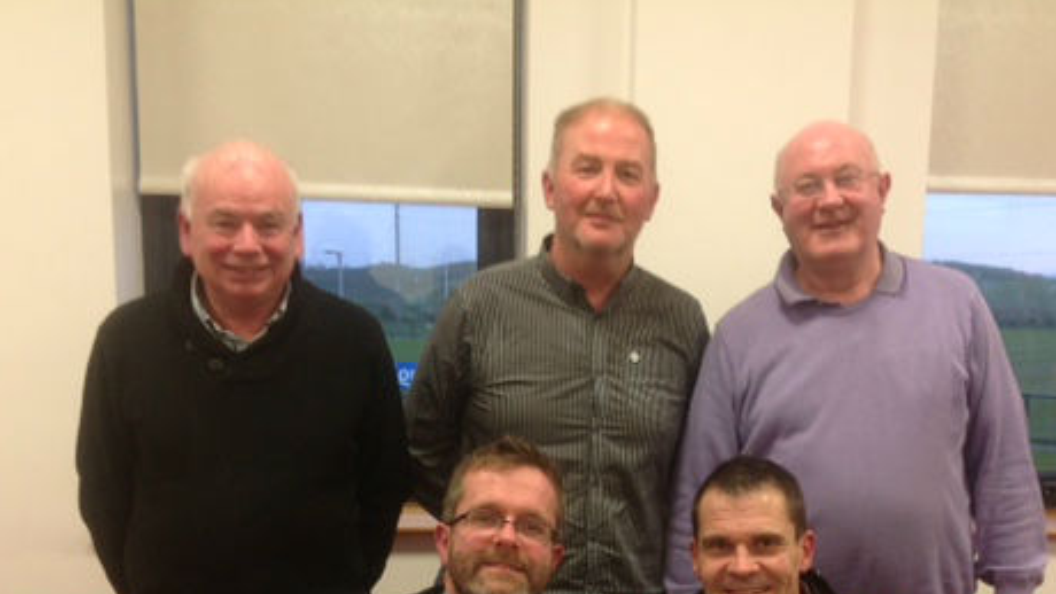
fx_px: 1484
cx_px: 620
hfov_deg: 39.0
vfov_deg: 22.1
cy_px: 544
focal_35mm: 53
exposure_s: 1/15
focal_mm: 4.28
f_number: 2.4
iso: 50
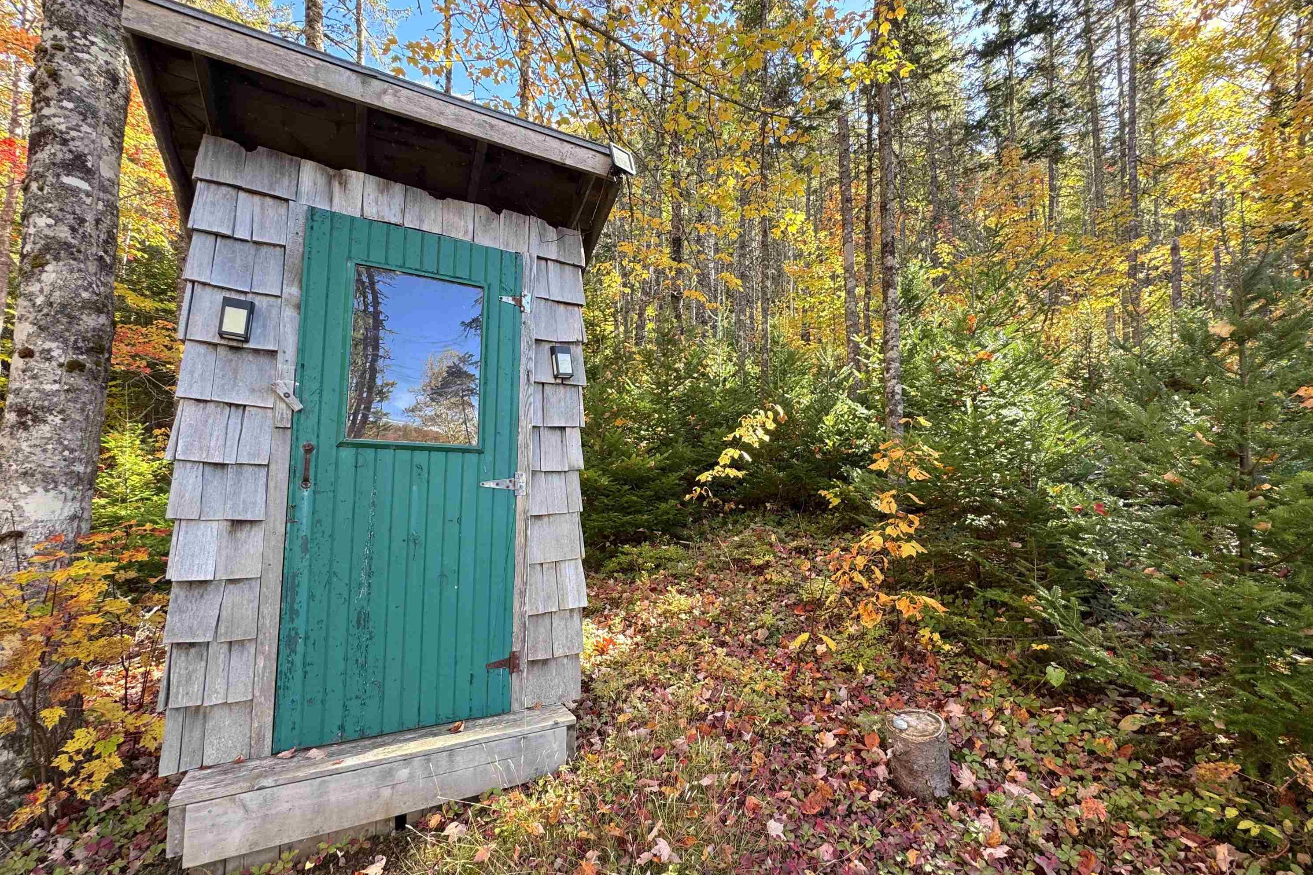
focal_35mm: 15
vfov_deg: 77.3
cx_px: 666
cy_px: 462
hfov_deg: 100.4
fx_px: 547
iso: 50
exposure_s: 1/99
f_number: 2.2
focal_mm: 2.22
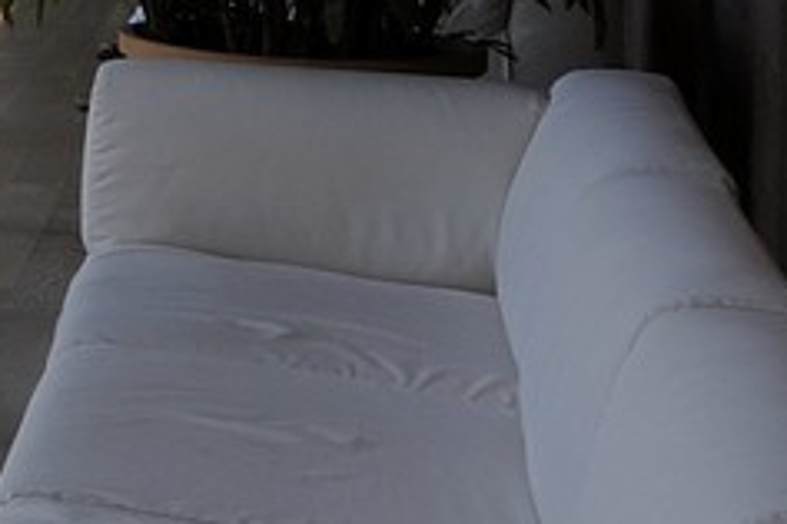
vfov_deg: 8.2
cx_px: -1743
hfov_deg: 9.3
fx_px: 3541
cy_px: -418
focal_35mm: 162
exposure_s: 1/60
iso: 200
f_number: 16
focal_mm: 24
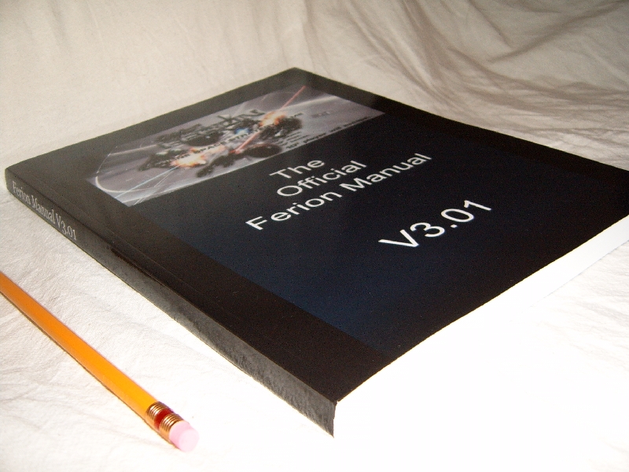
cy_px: 236
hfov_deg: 50.1
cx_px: 314
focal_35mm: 37
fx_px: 672
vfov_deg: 38.7
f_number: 2.9
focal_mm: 6.2
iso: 141
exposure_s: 1/30
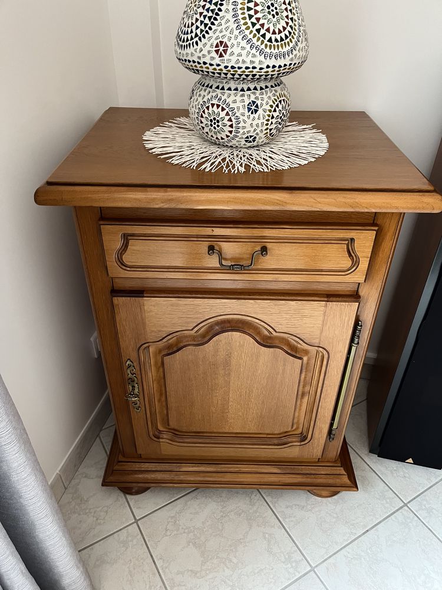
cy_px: 295
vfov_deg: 67.3
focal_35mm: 26
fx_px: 443
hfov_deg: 53.1
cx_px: 221
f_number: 1.6
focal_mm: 5.1
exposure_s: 1/60
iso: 250
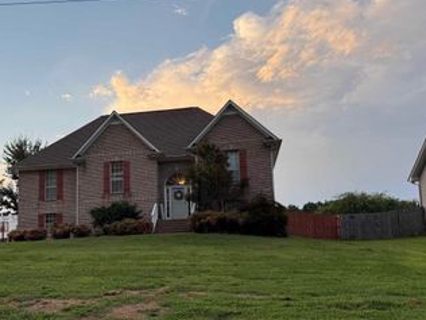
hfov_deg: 48.0
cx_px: 135
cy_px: 217
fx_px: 468
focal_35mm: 38
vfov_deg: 37.3
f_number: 1.78
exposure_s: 1/750
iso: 80
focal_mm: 6.76
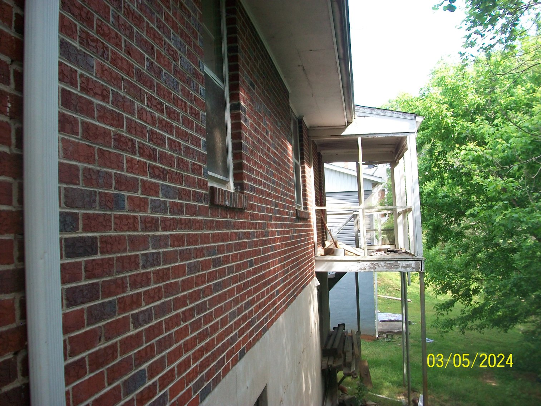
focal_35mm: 34
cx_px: 270
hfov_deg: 54.0
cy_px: 203
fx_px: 531
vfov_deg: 41.8
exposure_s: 1/160
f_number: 2.8
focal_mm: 5.7
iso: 80
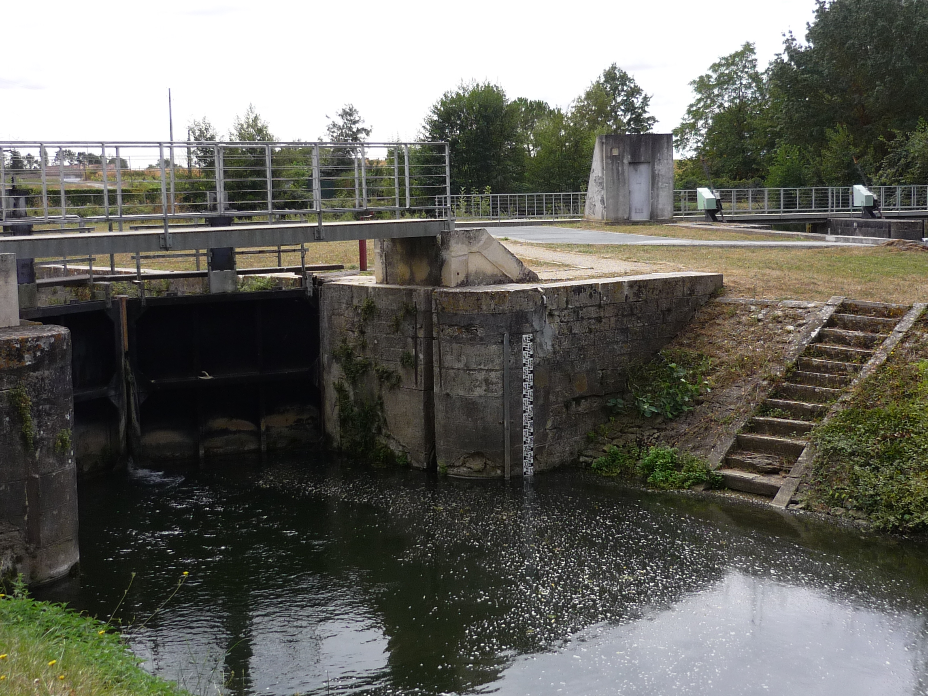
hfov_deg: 40.4
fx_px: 1260
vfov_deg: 30.8
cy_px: 292
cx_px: 462
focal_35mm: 47
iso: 100
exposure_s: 1/800
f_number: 2.8
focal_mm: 5.5
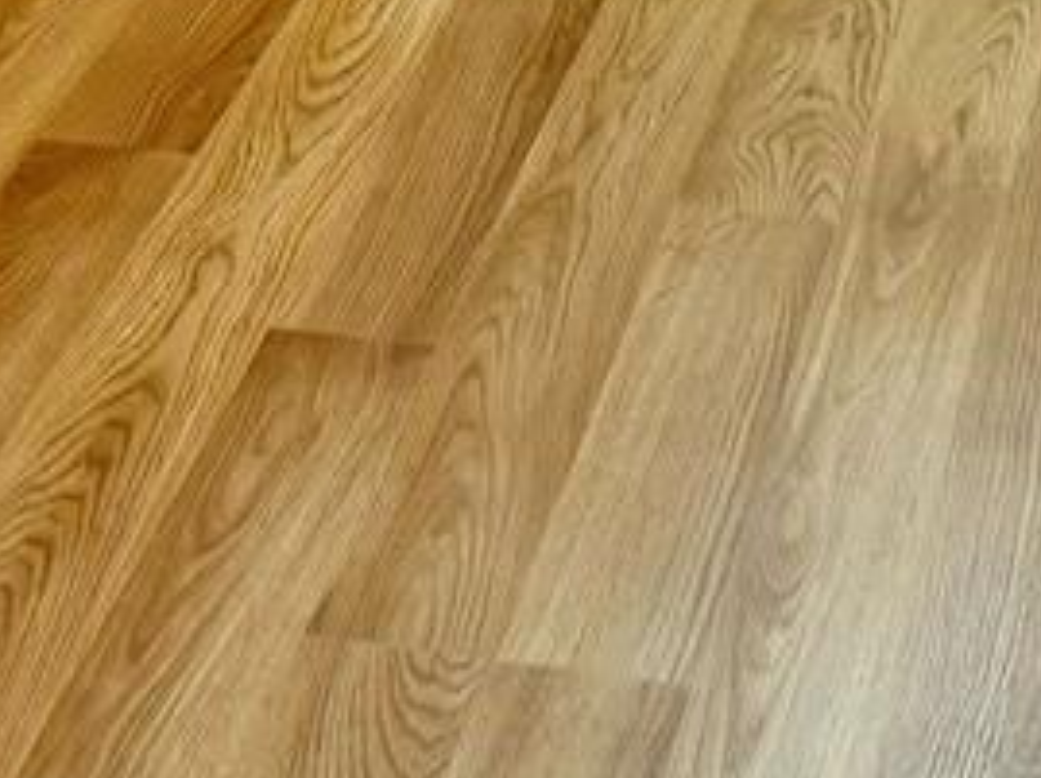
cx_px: 642
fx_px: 4295
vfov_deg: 9.3
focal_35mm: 143
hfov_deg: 13.8
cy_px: -1076
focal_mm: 6.86
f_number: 1.78
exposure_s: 1/60
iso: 125
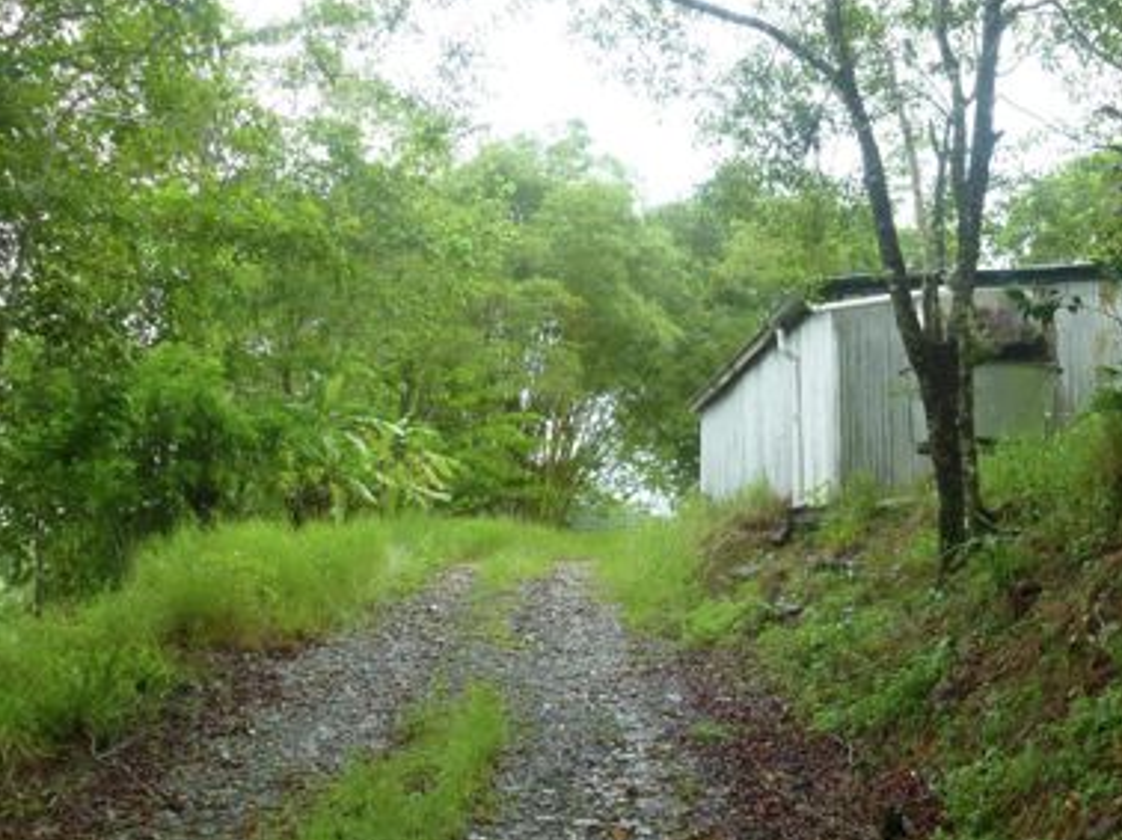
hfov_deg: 39.6
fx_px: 1555
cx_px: 623
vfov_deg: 30.2
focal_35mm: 48
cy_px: 407
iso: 200
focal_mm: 5.9
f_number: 3.6
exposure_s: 1/200
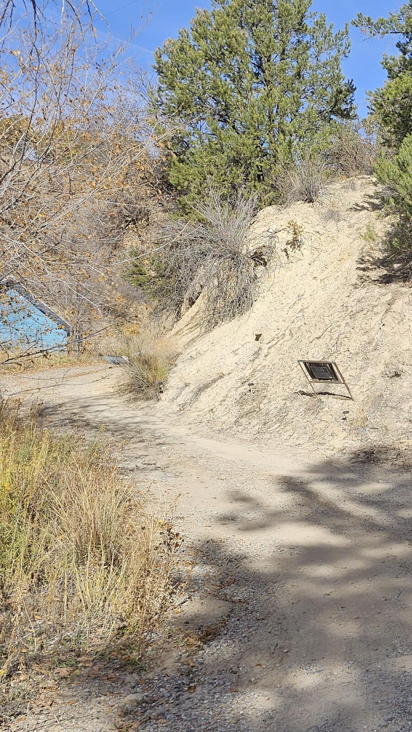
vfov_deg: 43.7
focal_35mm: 47
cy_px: 374
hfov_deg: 21.4
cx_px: 617
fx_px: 912
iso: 10
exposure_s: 1/571
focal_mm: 6.3
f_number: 1.7
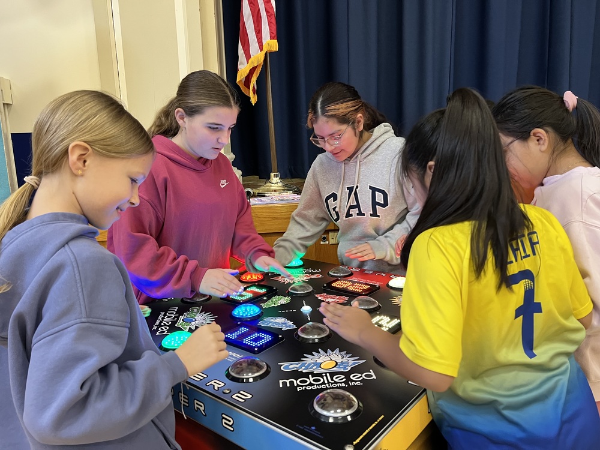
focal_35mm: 26
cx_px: 300
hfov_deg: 67.3
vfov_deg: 53.1
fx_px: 451
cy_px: 225
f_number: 1.5
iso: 200
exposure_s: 1/60
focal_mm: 5.7
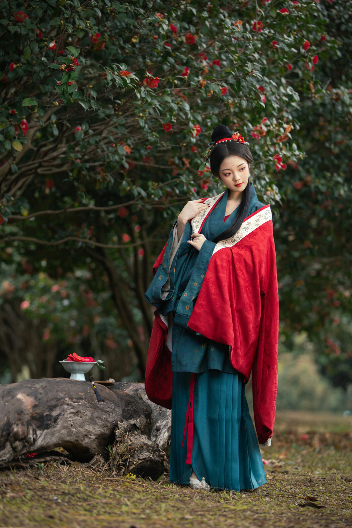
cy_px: 264
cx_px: 176
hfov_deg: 11.2
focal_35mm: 122
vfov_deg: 16.8
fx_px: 1789
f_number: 2.8
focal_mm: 123
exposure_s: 1/200
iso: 250
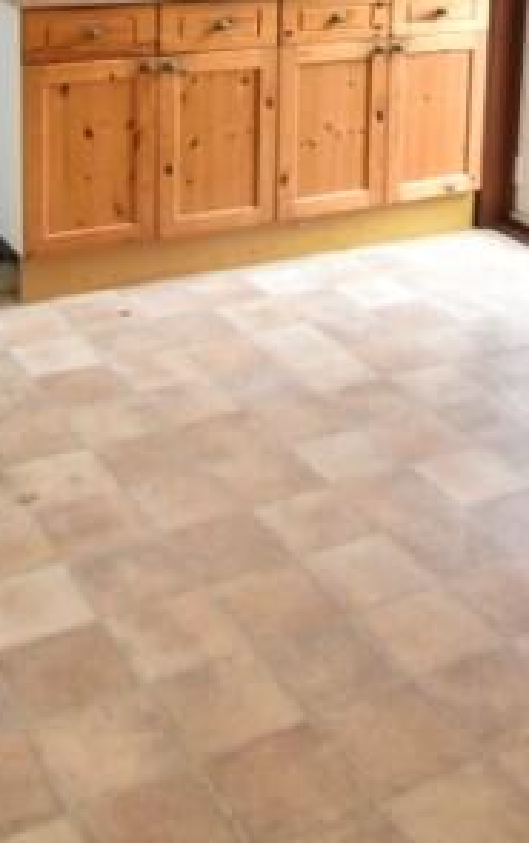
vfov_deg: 34.9
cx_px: 346
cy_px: 13
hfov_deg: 24.4
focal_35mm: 53
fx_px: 1220
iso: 220
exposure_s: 1/60
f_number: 4.5
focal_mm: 10
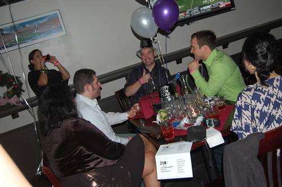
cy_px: 94
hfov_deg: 49.6
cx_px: 141
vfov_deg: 34.1
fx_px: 305
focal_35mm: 39
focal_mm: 26
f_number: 4
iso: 400
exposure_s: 1/60
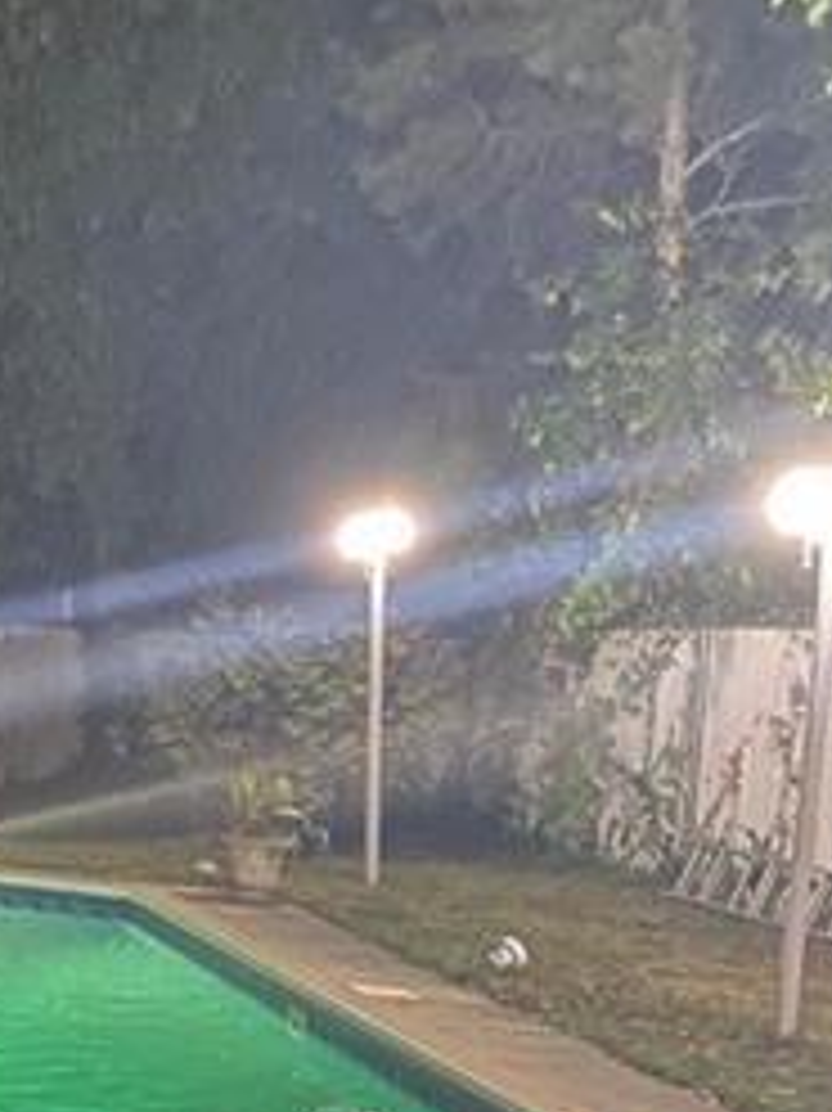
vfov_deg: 23.8
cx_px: -175
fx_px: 2598
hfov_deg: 17.3
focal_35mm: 81
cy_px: 891
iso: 400
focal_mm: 4.25
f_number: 1.8
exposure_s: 1/8
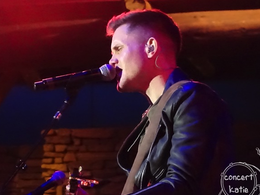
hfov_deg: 4.4
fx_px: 3390
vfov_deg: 3.3
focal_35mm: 451
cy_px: 100
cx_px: 140
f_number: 6.3
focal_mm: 68.35
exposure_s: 1/25
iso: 5000
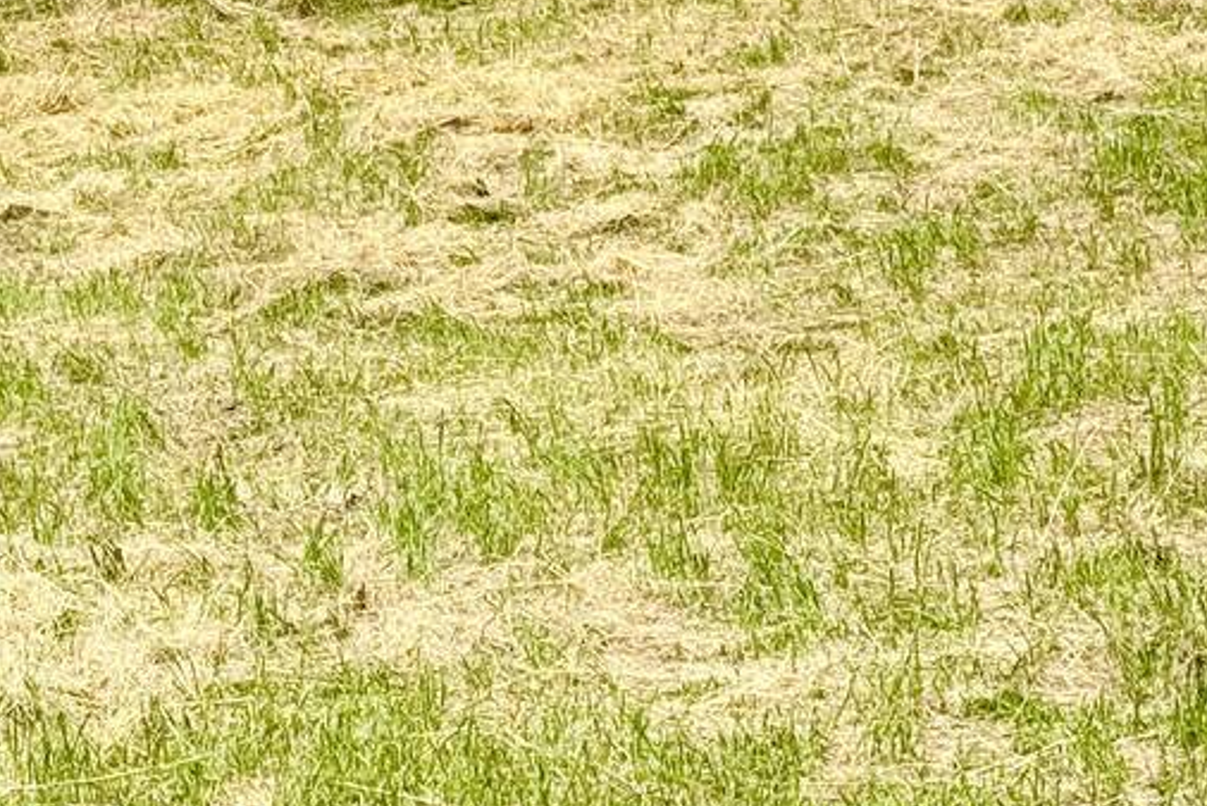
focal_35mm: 142
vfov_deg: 9.4
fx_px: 4763
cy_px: -467
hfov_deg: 14.4
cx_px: 379
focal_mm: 6.76
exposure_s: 1/3817
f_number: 1.78
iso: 64
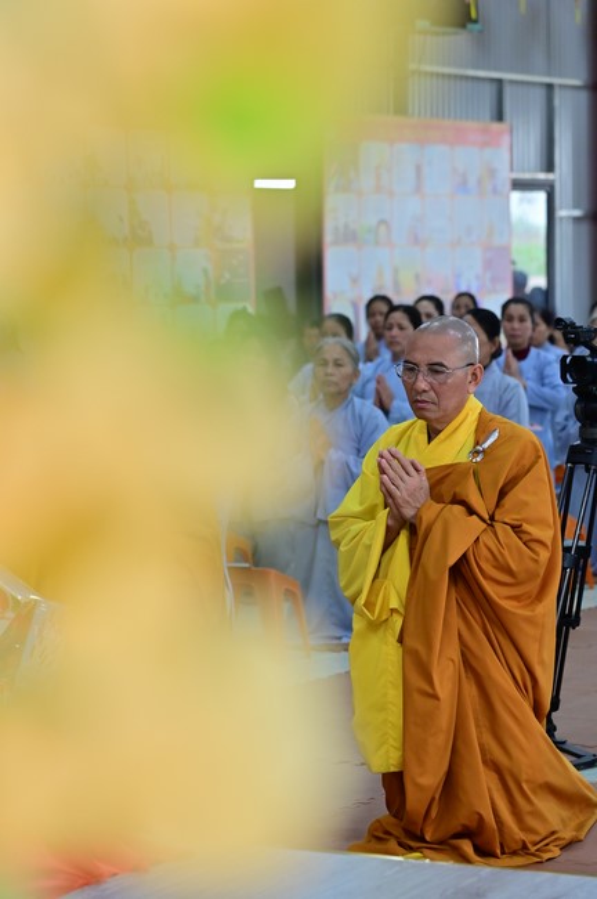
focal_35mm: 120
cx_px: 298
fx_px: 2991
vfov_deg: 17.1
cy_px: 450
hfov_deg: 11.4
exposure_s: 1/160
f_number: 5.6
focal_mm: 120
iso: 2000
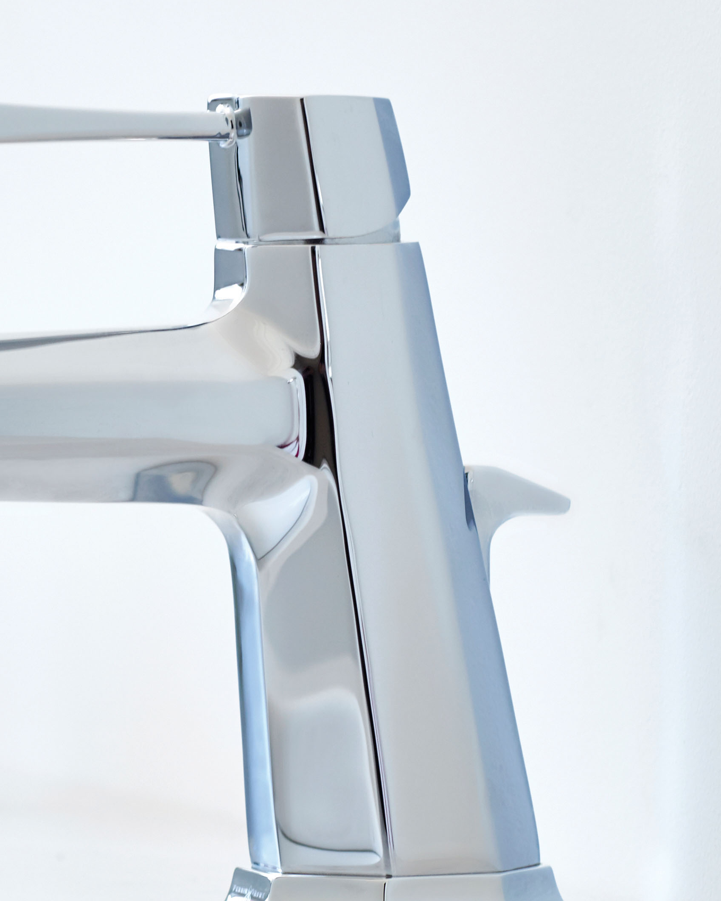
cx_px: 68
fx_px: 9547
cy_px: 538
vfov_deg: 5.4
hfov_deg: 4.3
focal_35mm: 358
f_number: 4
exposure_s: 1/4.35
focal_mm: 90
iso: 200
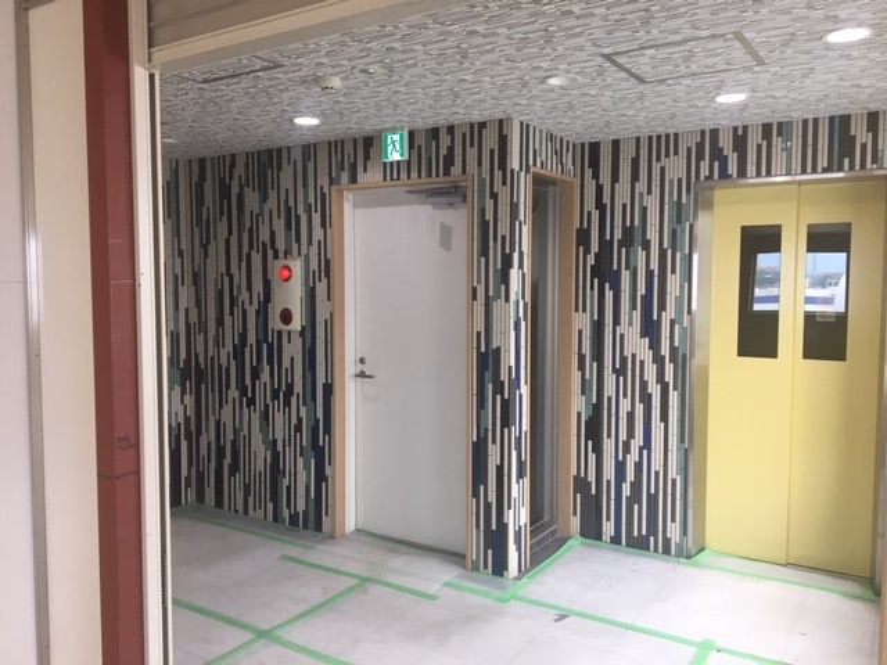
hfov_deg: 61.7
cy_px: 332
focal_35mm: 29
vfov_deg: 48.2
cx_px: 444
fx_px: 743
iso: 25
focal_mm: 4.15
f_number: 2.2
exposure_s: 1/40
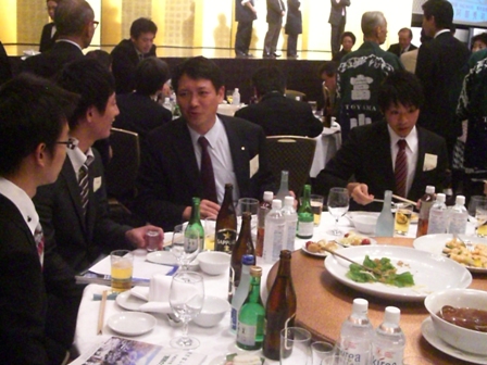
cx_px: 244
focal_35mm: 46
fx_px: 647
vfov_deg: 31.5
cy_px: 182
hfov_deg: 41.2
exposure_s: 1/250
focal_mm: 9.6
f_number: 3.1
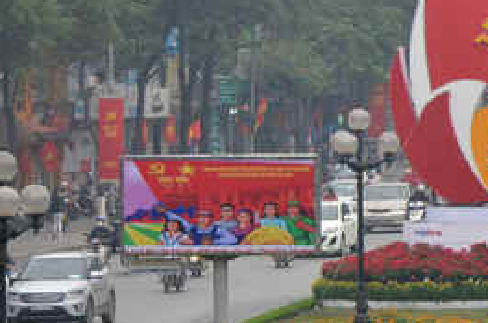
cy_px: 233
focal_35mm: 477
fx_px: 6448
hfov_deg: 4.3
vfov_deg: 2.9
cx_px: 560
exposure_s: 1/640
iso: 2000
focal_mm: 105
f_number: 8
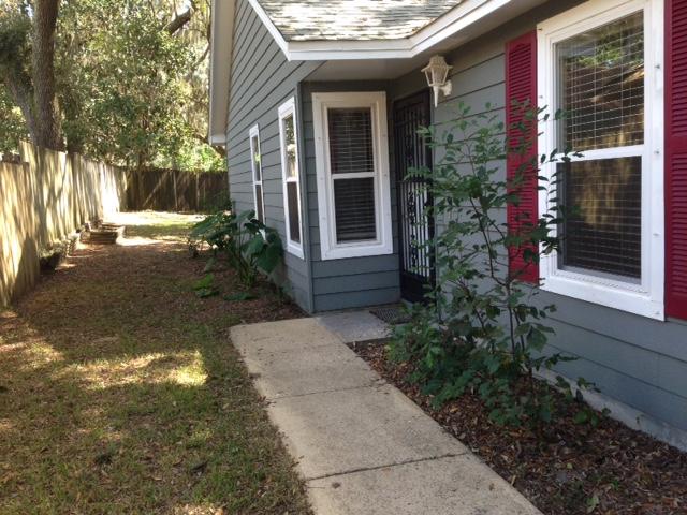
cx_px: 344
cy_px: 258
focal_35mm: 33
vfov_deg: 42.9
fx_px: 655
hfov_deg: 55.4
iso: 80
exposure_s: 1/120
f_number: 2.4
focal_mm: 4.12
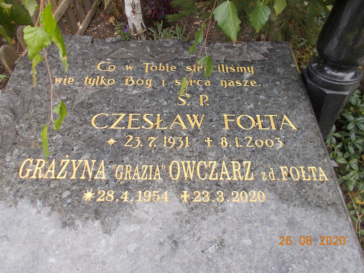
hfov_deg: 67.3
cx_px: 182
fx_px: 273
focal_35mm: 26
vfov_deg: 53.1
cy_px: 136
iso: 80
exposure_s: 1/160
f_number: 3.2
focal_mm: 4.6
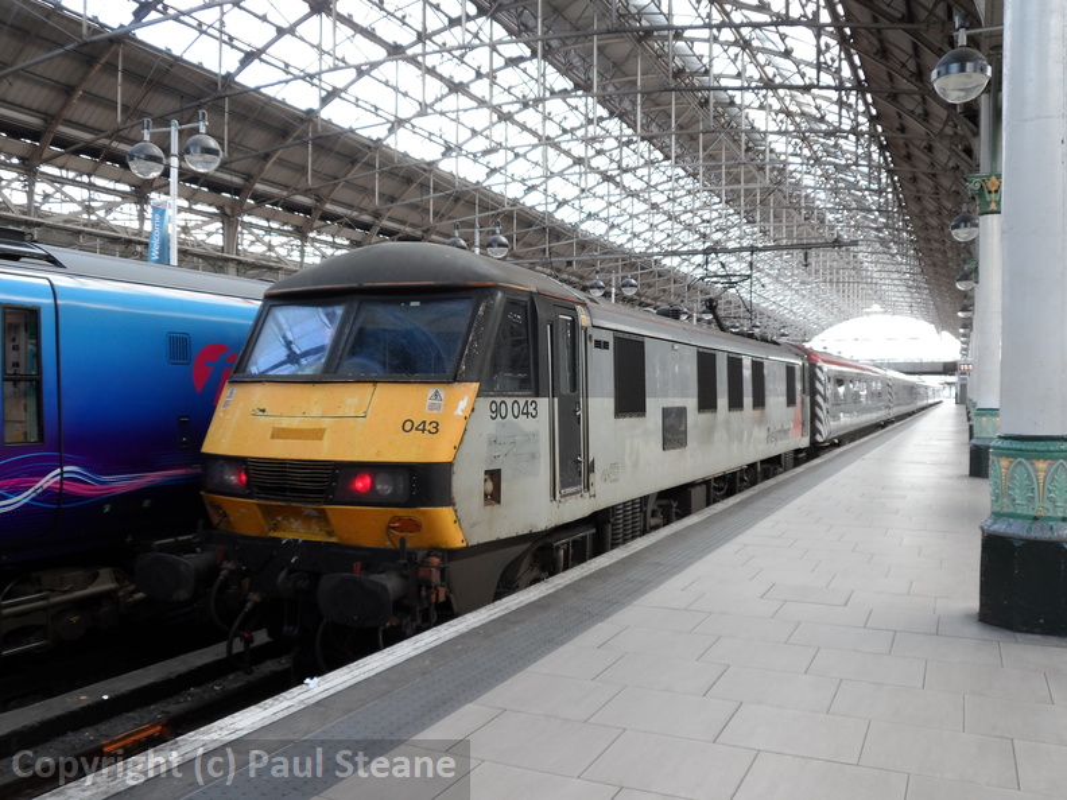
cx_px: 534
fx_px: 986
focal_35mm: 32
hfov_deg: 56.8
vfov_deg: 44.2
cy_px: 400
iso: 100
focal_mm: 5.8
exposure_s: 1/30
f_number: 3.3
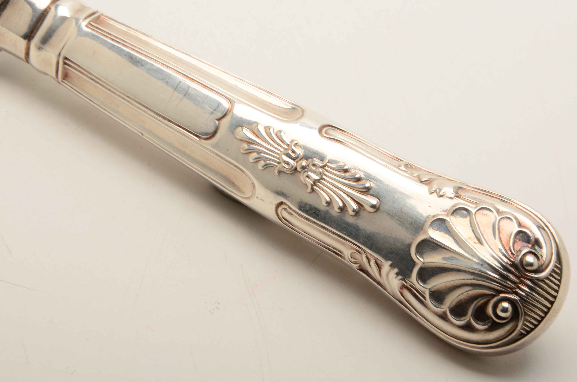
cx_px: 295
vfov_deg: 7.6
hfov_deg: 11.5
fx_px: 2872
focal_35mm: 180
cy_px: 172
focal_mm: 105
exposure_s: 1/160
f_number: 22
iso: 200
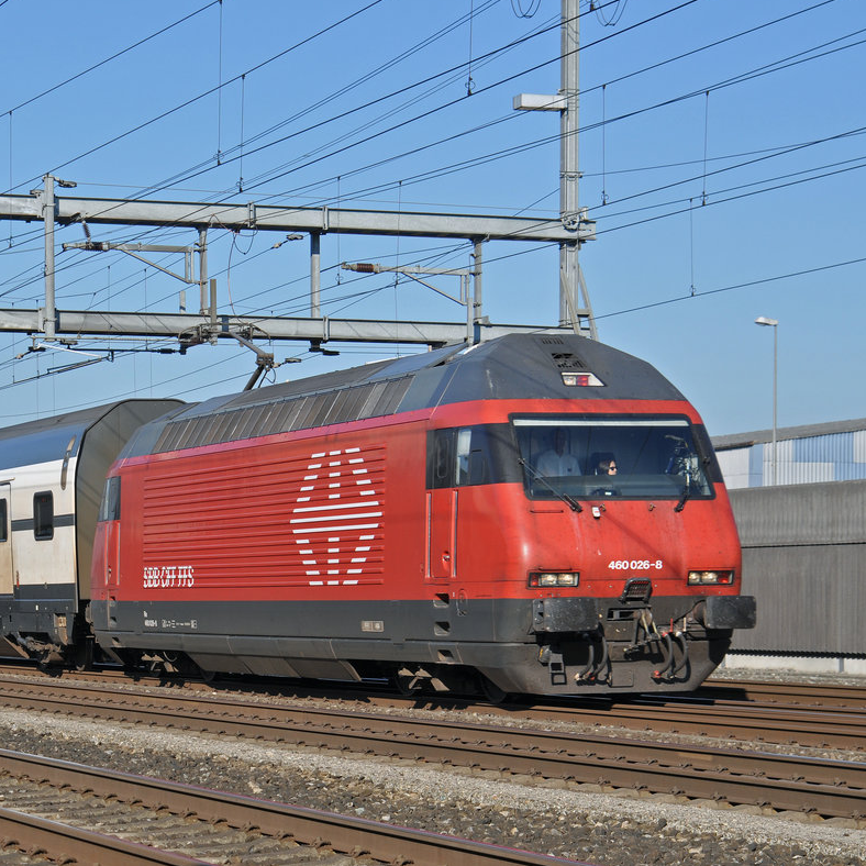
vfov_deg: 16.3
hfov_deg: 16.3
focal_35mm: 107
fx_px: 3019
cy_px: 430
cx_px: 297
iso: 200
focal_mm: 55
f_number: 5.6
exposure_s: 1/1000
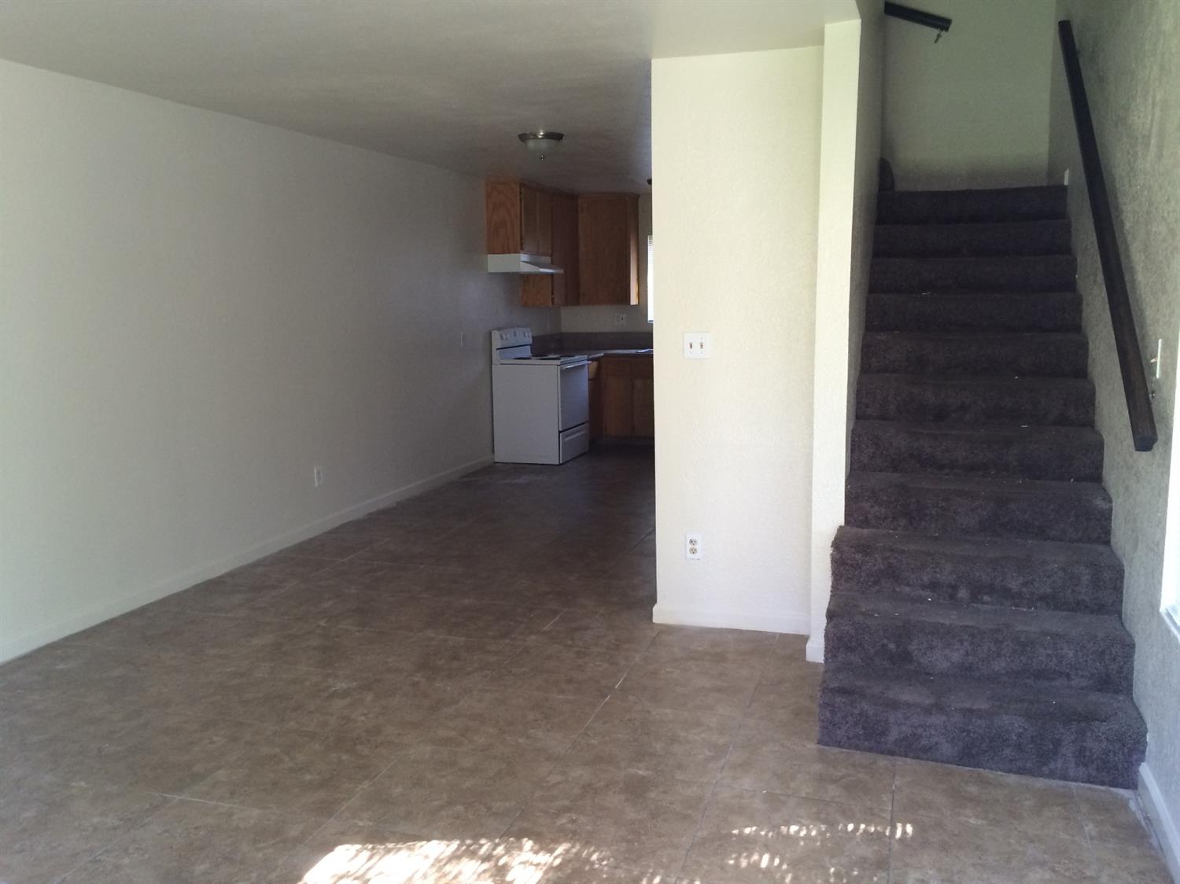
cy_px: 442
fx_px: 1022
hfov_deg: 60.0
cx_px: 590
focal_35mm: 30
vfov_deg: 46.8
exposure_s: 1/30
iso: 100
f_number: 2.2
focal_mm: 4.12
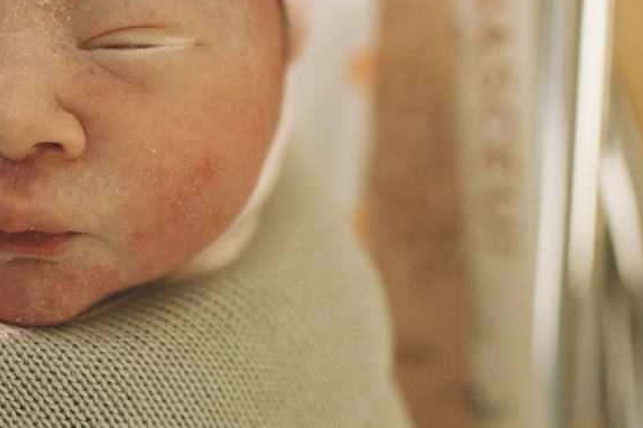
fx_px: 1357
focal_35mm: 76
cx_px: 44
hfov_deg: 25.7
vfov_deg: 17.7
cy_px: 45
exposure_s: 1/320
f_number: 2.8
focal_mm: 35
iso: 1250
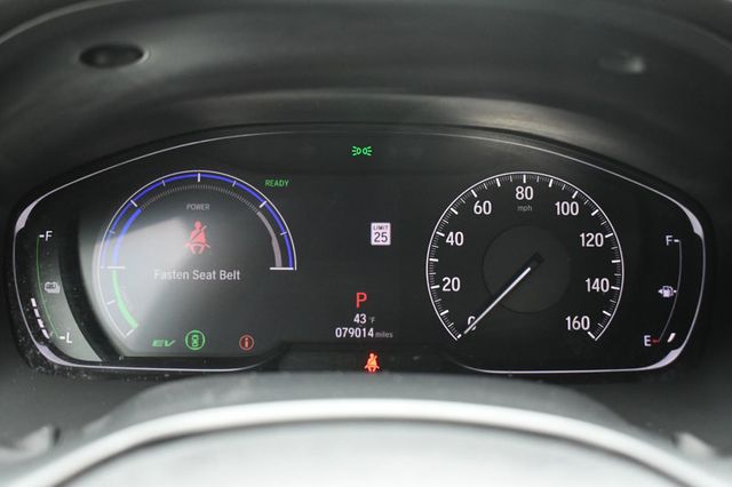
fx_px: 813
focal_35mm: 40
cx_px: 366
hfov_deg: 48.5
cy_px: 244
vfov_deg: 33.4
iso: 2500
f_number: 4
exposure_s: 1/125
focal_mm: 27
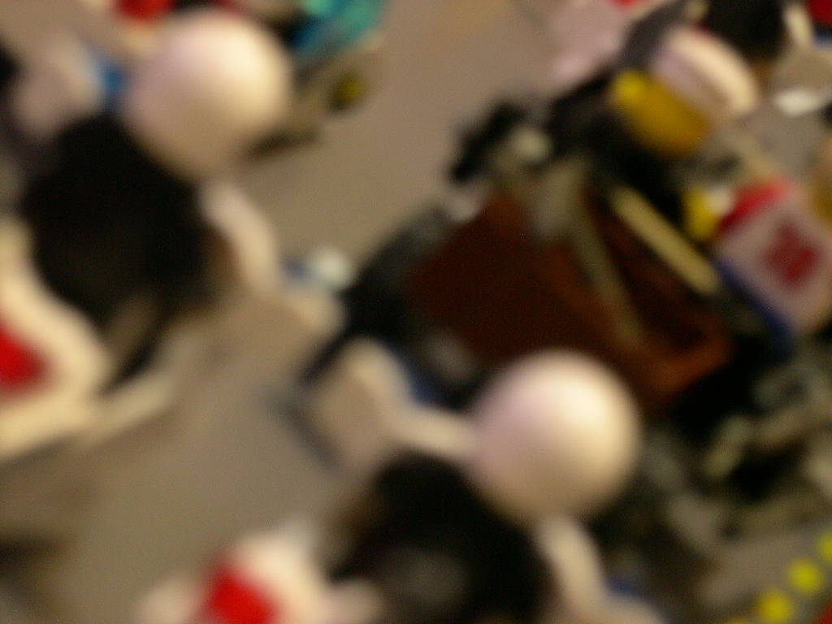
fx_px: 2740
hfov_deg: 17.3
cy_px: 312
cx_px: 416
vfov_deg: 13.0
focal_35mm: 114
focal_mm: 24
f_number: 4.9
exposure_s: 1
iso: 400
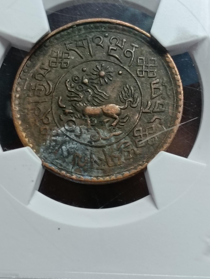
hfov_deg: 15.0
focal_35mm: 99
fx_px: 799
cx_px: 105
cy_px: 140
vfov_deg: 19.8
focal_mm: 3.98
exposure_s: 1/33.3
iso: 80
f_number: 1.8
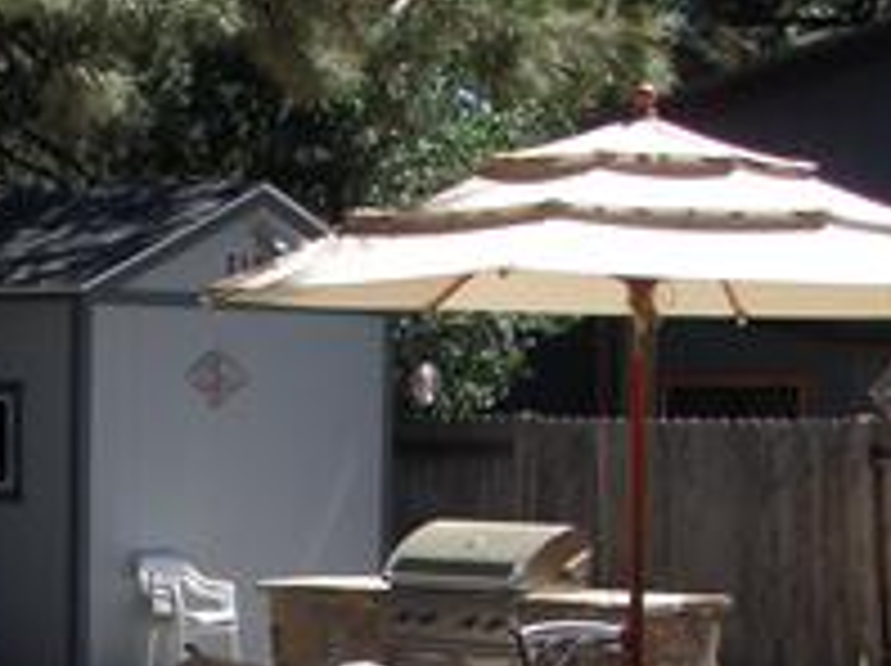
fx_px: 3162
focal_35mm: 123
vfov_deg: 11.6
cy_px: 927
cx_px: 148
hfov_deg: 15.9
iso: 80
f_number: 3.5
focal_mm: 6.7
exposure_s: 1/640
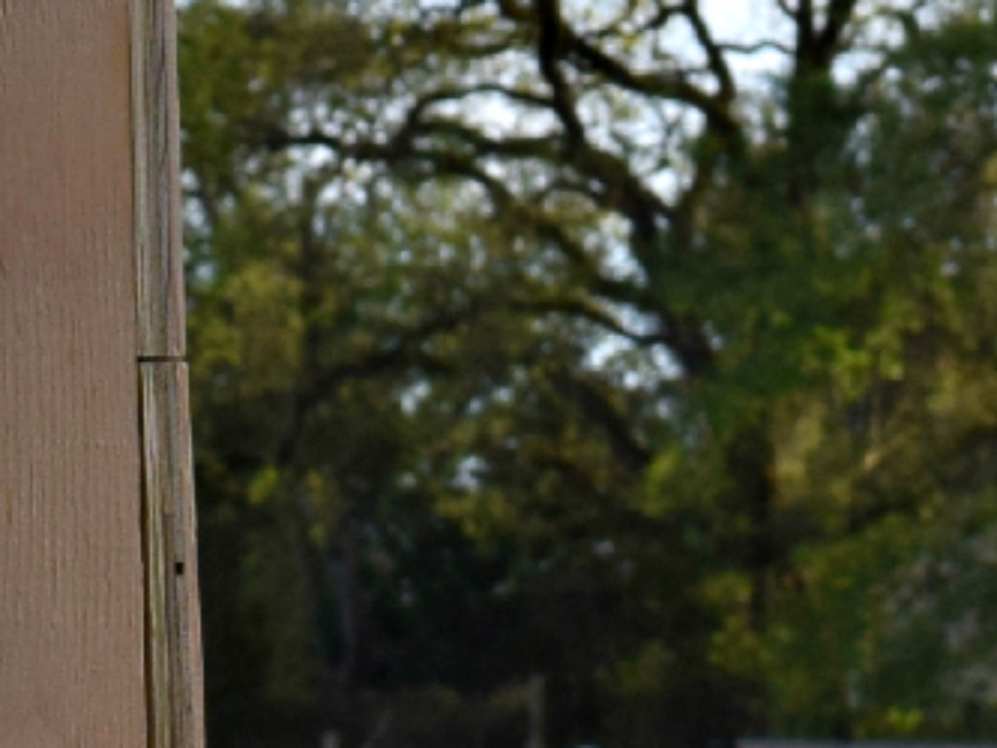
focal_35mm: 303
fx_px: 8731
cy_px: -1034
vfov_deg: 4.8
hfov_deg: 6.5
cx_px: 542
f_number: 9
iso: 200
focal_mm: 25
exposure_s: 1/320
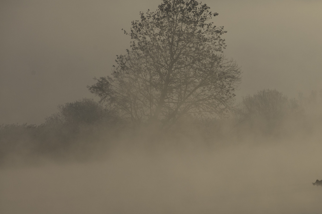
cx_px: 272
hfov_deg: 6.0
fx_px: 3075
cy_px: 133
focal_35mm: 344
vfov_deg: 4.0
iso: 200
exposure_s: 1/320
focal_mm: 200
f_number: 8
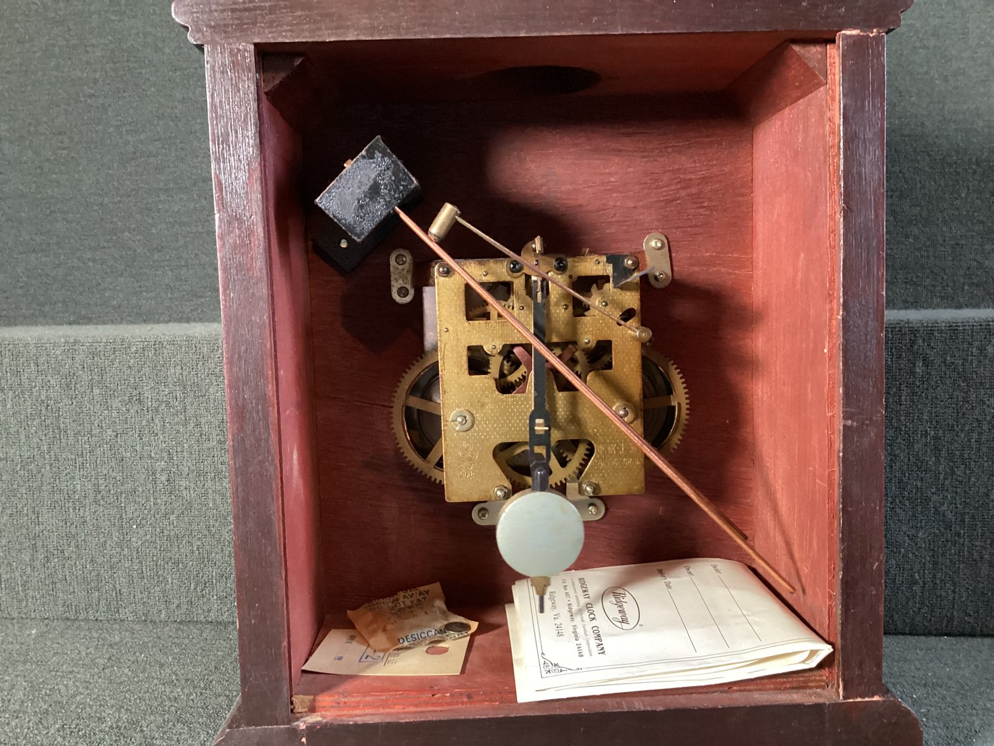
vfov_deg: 45.4
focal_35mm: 31
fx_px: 890
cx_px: 497
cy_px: 373
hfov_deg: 58.3
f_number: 2.4
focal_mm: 3.3
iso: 640
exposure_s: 1/25
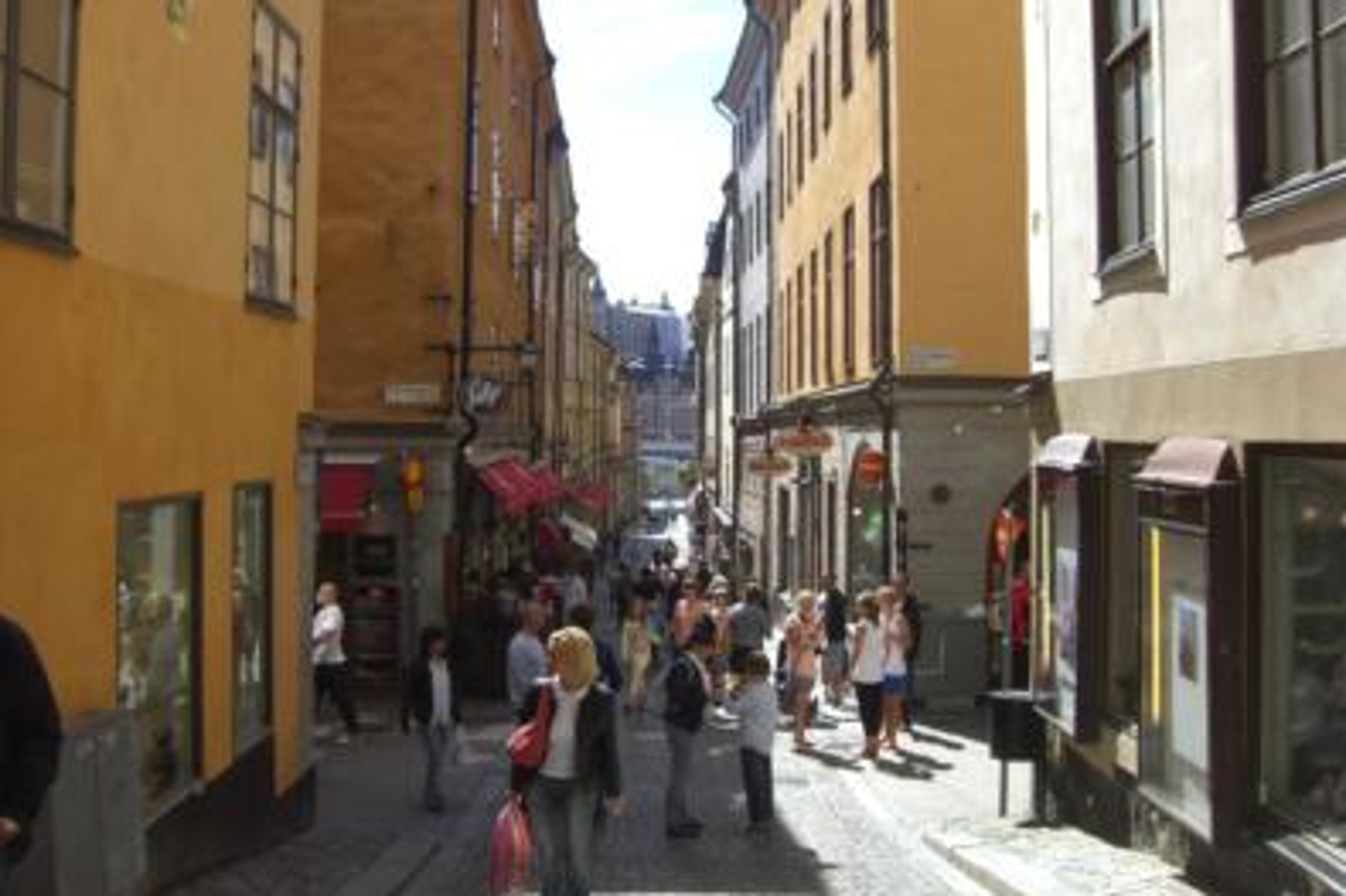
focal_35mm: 40
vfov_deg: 33.3
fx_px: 1495
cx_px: 675
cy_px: 402
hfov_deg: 48.5
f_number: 4.3
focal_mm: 6.2
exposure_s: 1/250
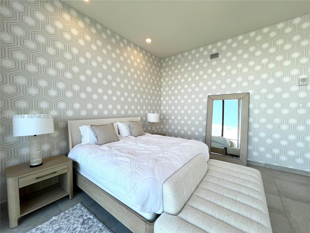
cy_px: 116
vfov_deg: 89.9
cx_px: 155
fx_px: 116
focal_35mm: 13
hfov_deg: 106.2
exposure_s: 1/124
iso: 32
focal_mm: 1.57
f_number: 1.8
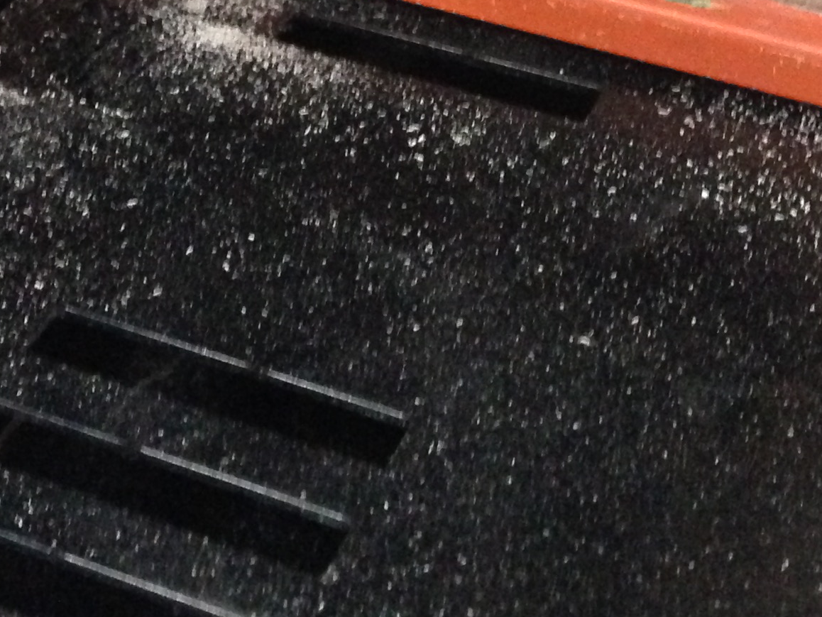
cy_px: -141
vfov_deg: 15.3
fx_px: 2209
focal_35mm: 93
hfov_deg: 21.1
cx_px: 427
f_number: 2.4
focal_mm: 4.12
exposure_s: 1/15
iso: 800
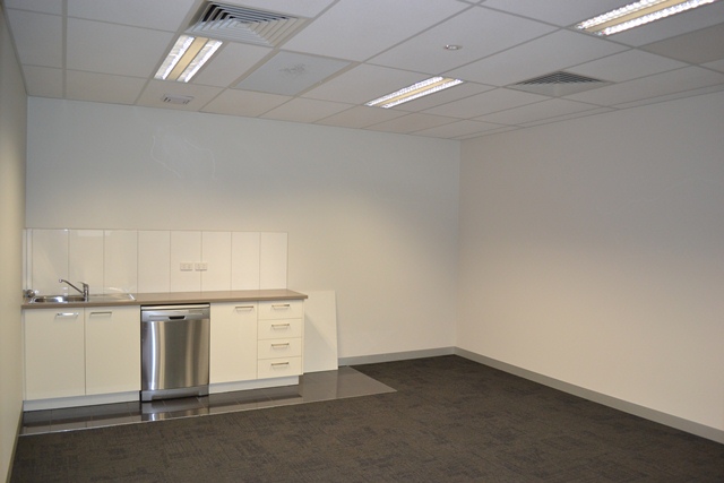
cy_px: 242
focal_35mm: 27
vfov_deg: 48.0
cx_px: 362
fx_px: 543
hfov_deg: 67.4
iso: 720
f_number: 3.5
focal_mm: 18
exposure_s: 1/60
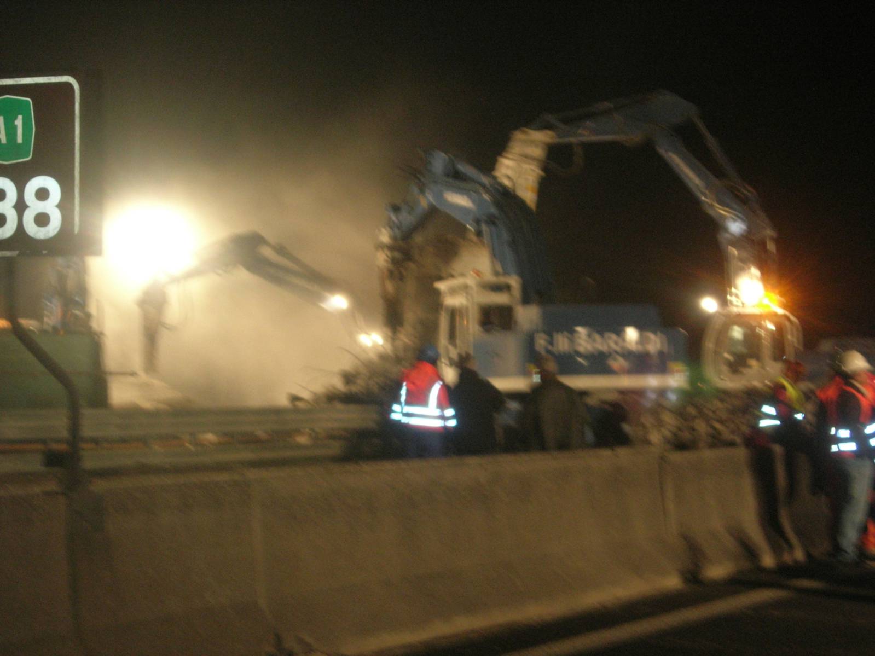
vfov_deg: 16.1
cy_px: 328
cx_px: 438
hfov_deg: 21.3
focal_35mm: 92
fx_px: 2325
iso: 200
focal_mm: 19.1
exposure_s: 1/11.8
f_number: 4.3
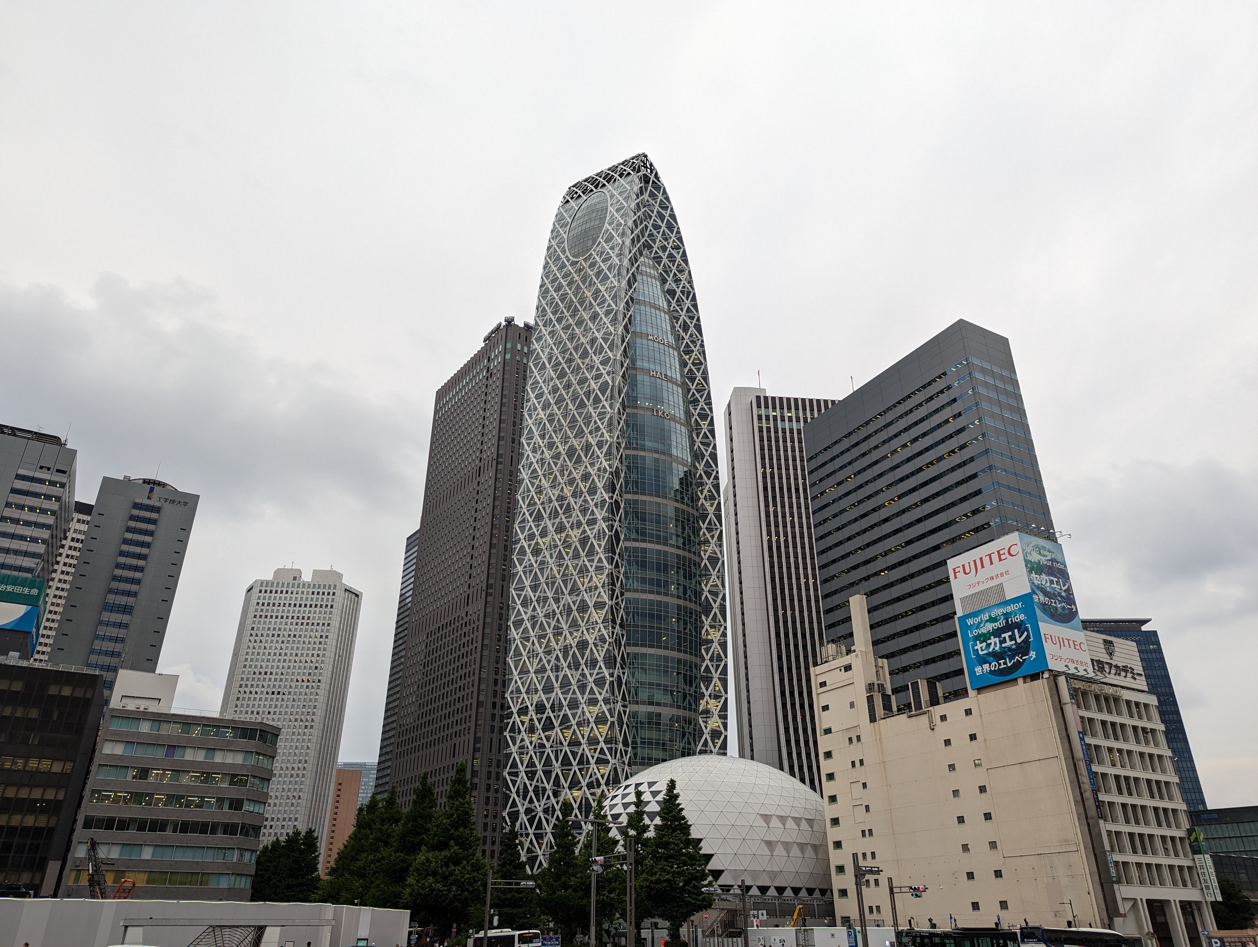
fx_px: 873
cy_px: 474
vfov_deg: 56.9
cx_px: 629
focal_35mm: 24
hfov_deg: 71.5
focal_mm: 6.81
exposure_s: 1/264
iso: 57
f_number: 1.85
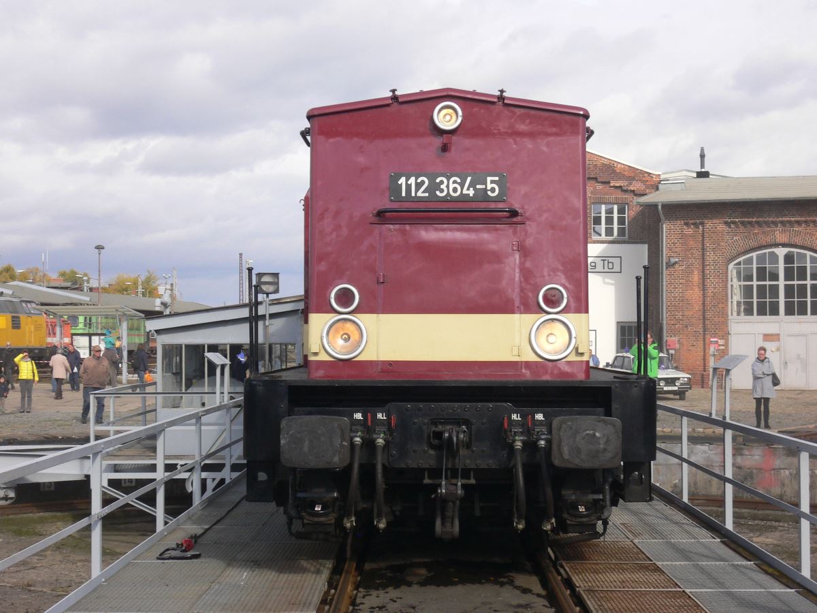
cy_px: 306
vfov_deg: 24.0
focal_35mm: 61
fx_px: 1440
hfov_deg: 31.7
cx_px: 408
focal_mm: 10.1
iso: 100
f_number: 7.5
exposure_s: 1/200
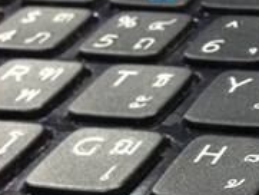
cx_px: 508
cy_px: 151
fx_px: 1093
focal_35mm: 146
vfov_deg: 10.2
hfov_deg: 12.1
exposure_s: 1/20
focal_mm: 4.12
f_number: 2.4
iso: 320
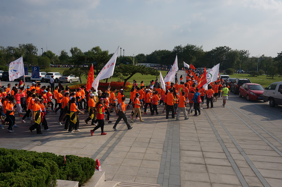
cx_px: 141
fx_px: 235
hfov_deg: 62.0
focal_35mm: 30
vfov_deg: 43.5
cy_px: 94
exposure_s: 1/400
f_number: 9
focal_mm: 20
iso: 100
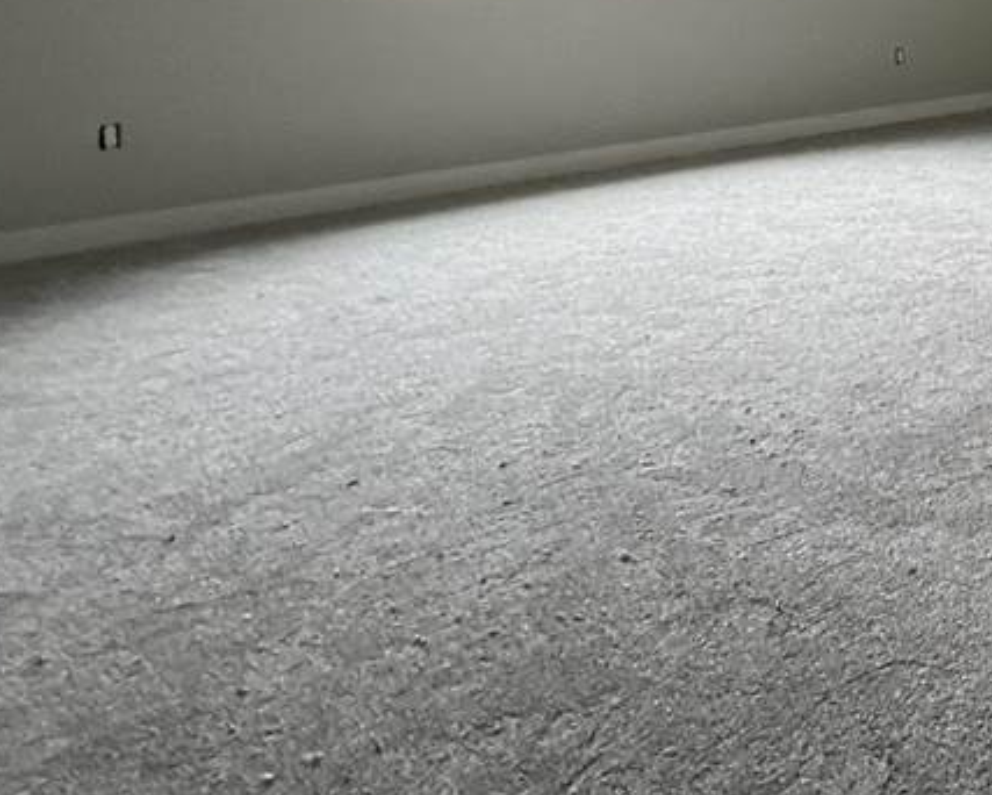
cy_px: 2
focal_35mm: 38
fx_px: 1116
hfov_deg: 34.7
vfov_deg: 35.5
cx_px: 1268
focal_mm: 1.57
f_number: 1.8
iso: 640
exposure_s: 1/60
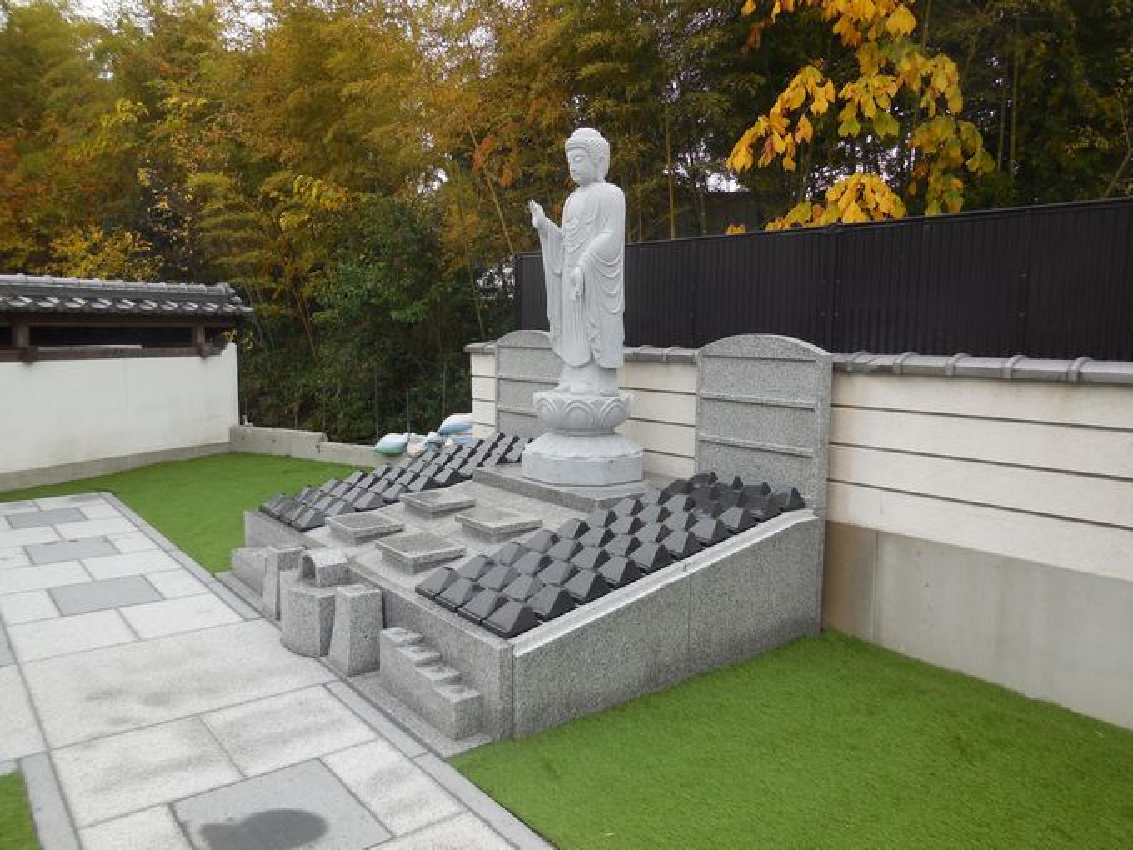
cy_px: 425
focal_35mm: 25
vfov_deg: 54.9
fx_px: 818
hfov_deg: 69.4
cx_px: 566
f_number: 3.1
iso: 125
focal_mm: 4.5
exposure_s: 1/160
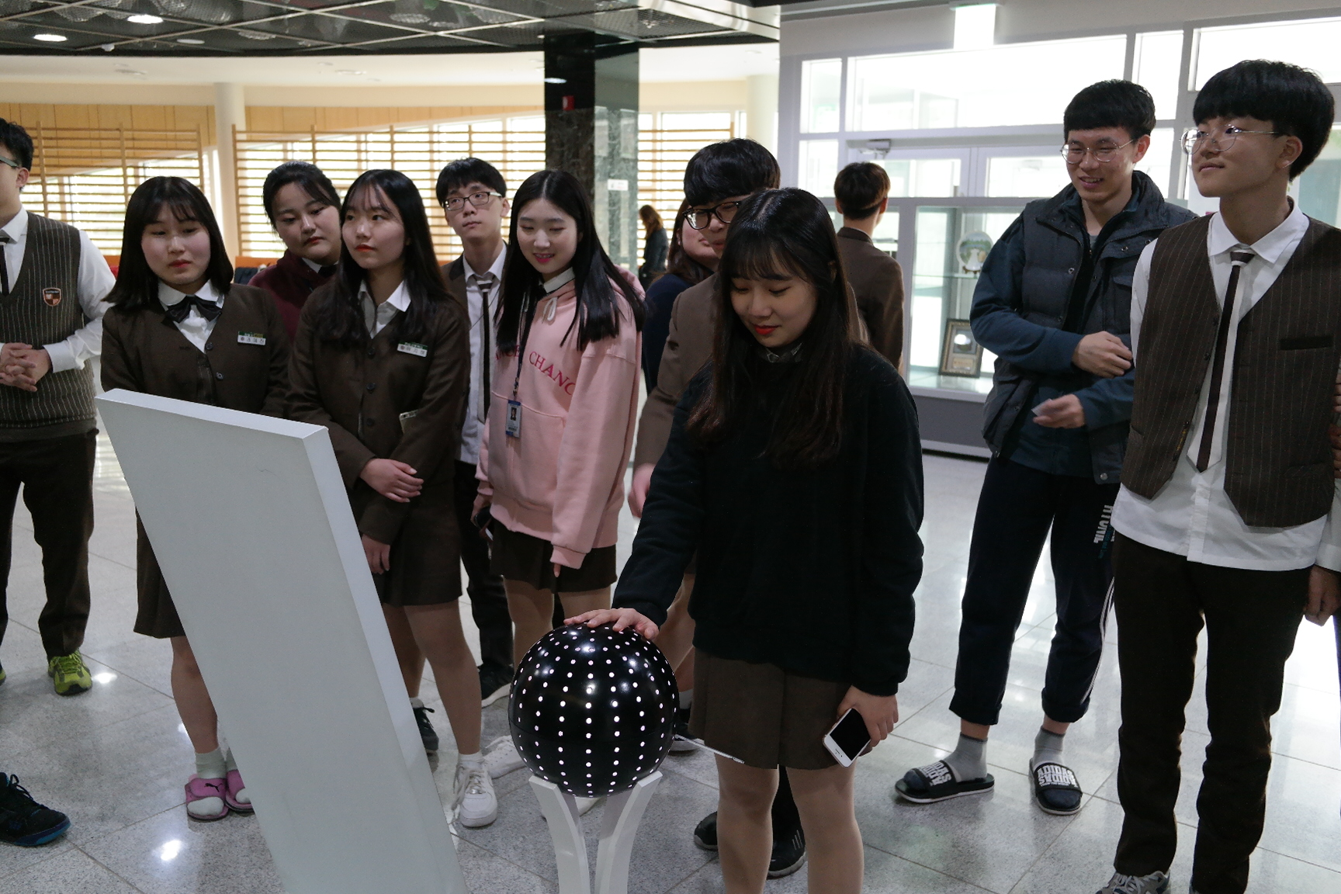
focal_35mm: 30
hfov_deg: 61.9
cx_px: 670
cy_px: 447
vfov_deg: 43.6
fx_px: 1117
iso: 800
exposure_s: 1/40
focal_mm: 20
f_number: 3.5
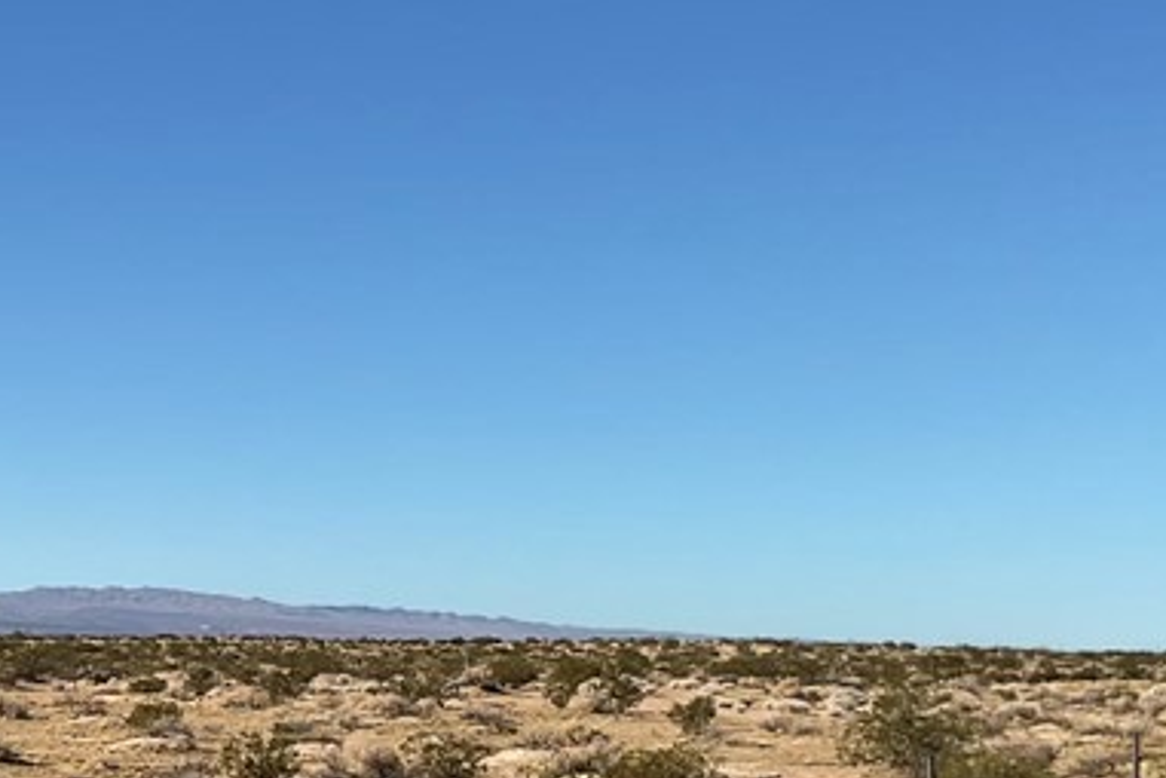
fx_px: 2623
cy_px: 585
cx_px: -28
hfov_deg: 23.9
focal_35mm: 81
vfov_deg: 16.8
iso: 16
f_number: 1.8
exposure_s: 1/2801
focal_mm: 3
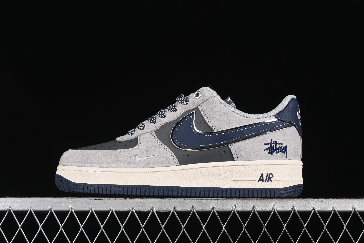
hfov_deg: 27.0
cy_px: 122
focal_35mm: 75
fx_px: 758
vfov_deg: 18.2
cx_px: 182
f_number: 8
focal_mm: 50
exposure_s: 1/80
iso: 160
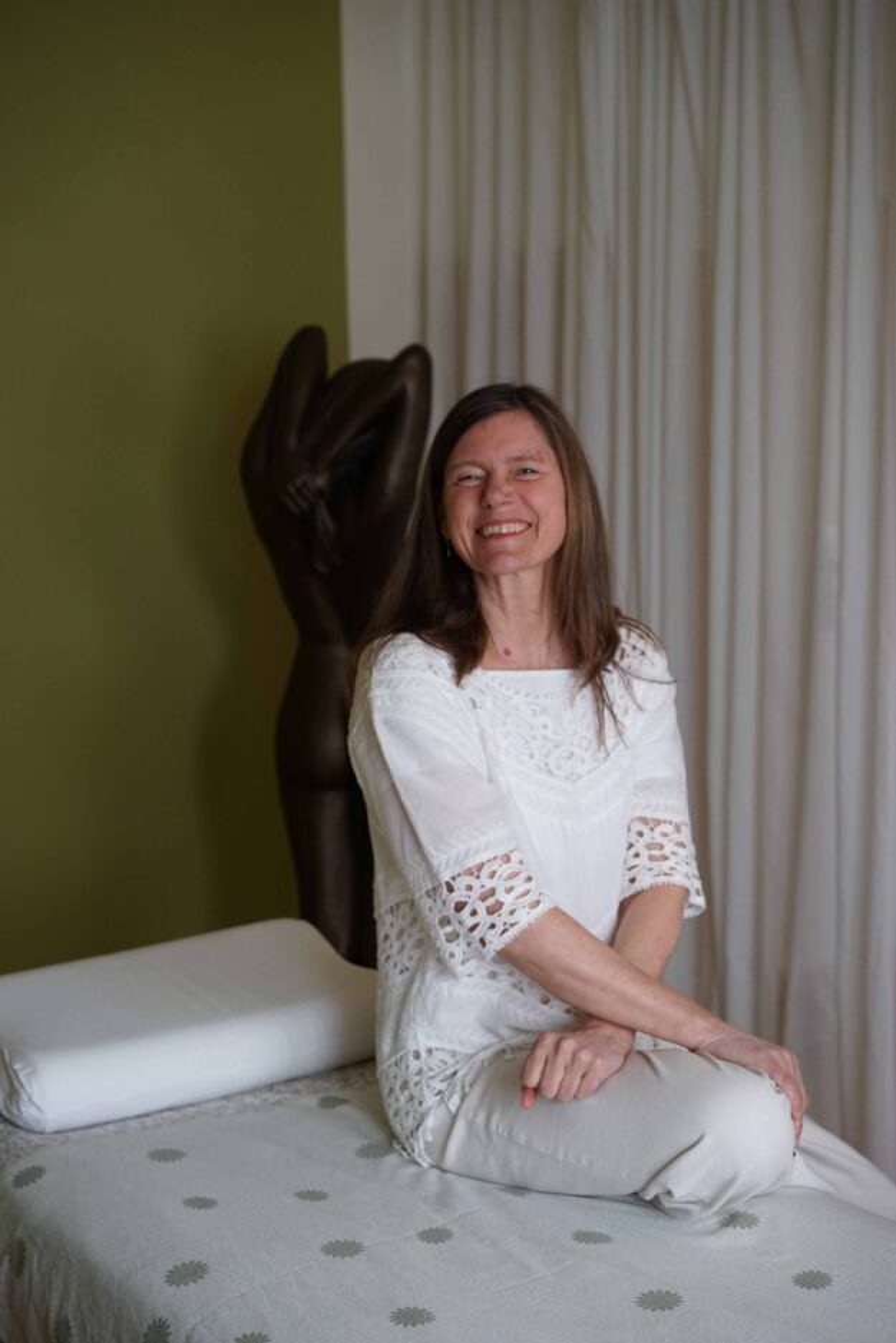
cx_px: 448
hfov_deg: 24.6
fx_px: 2052
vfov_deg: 36.2
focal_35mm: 55
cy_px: 672
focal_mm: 55
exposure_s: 1/160
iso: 640
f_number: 4
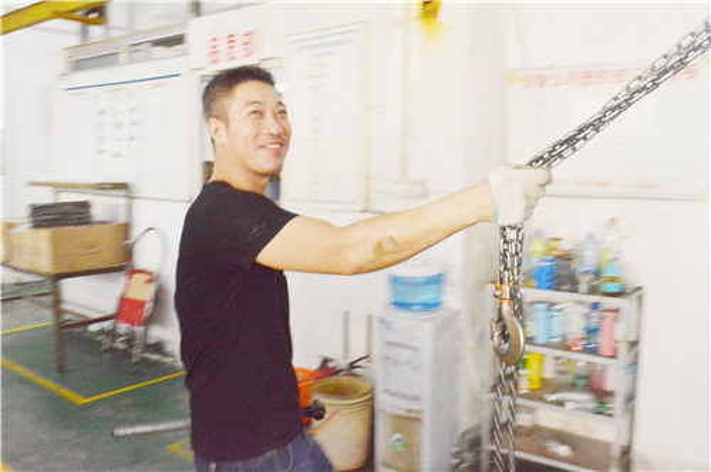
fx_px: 621
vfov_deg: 41.6
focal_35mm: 32
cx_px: 356
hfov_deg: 59.6
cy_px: 236
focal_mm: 21
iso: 6400
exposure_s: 1/25
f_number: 16
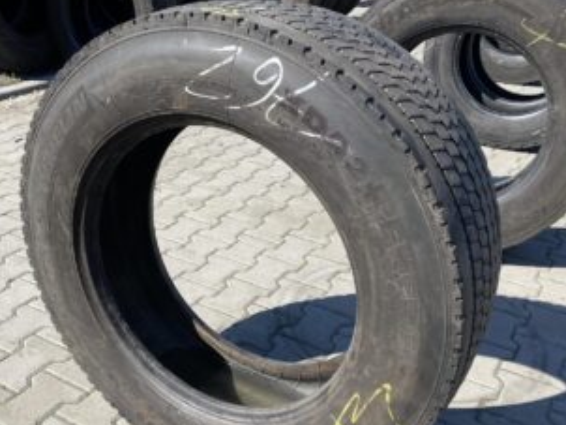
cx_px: 221
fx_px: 605
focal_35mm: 37
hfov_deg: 49.7
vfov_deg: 38.2
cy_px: 293
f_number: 1.8
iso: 32
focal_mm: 4.25
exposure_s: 1/1522
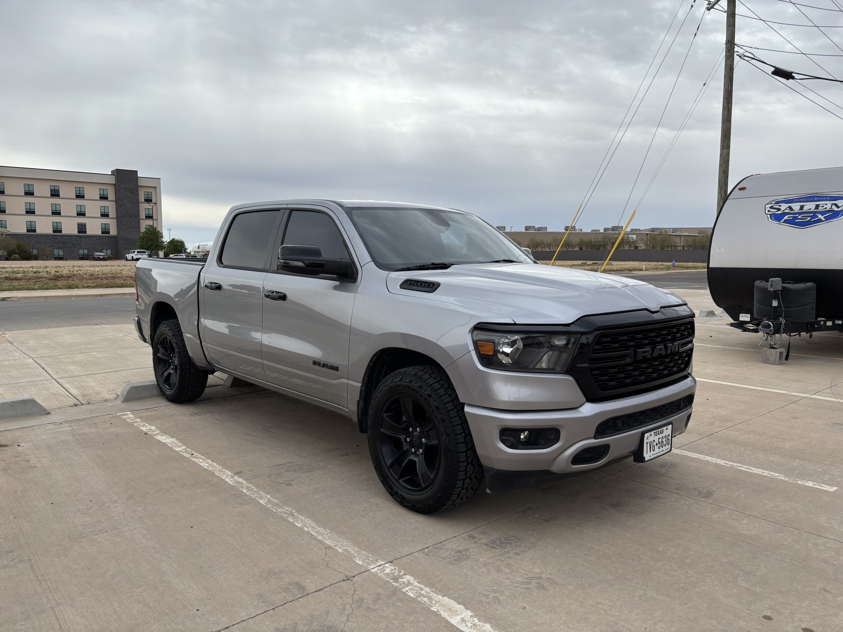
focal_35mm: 26
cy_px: 316
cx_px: 422
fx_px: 633
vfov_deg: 53.1
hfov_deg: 67.3
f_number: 1.6
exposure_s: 1/3311
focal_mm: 5.96
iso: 50
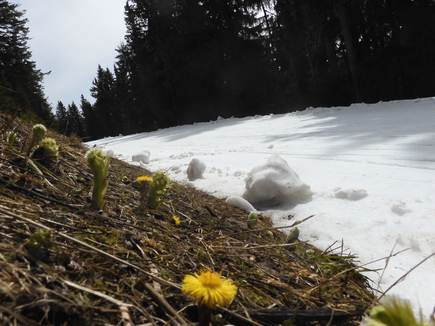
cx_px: 218
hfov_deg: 71.6
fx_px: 302
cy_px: 163
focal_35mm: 24
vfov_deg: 56.8
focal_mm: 4.3
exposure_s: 1/1600
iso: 100
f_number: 4.5
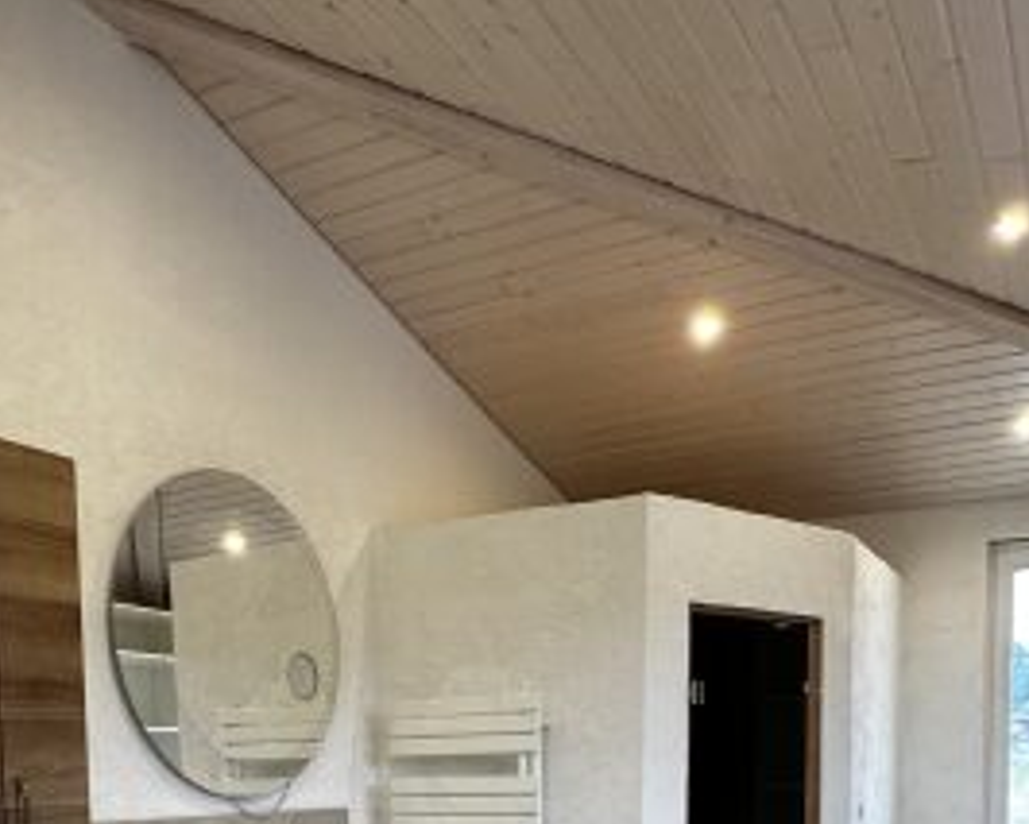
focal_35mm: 36
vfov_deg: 36.4
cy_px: 853
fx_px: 1097
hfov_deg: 50.3
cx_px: 511
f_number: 2.2
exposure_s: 1/100
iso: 250
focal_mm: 2.22
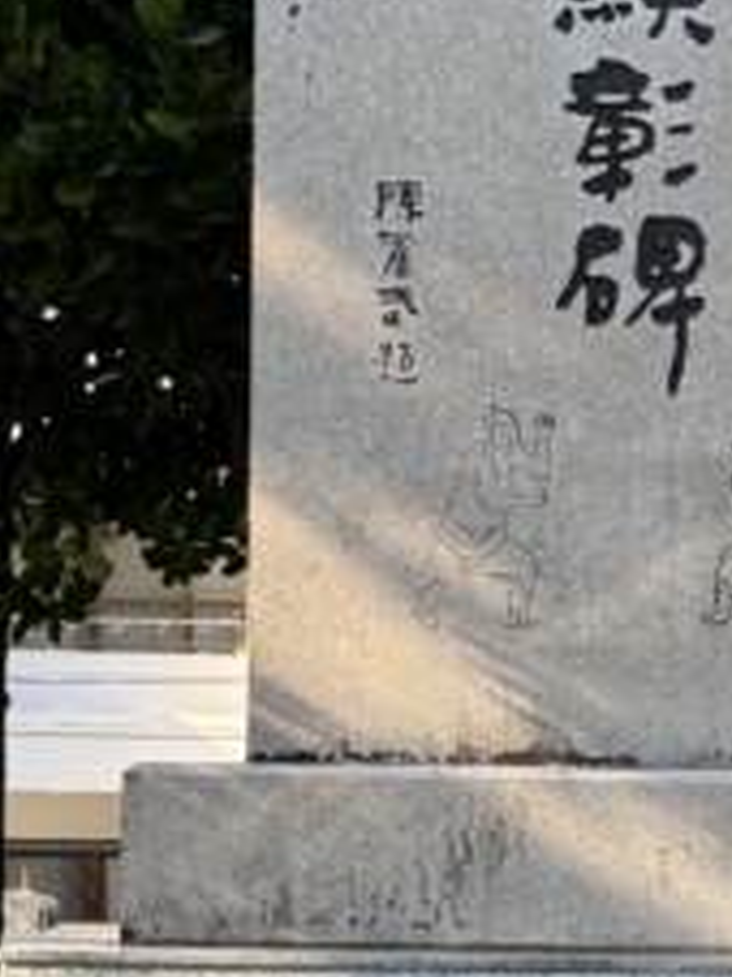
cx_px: 648
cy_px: 798
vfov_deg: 13.2
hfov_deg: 9.9
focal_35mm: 149
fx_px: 4205
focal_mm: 6.76
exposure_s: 1/681
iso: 100
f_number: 1.78
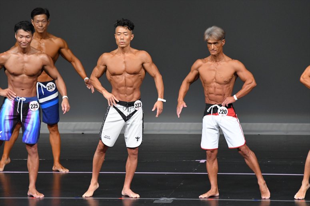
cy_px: 103
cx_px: 155
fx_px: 2969
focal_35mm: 345
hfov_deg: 6.0
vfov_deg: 4.0
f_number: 5.6
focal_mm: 230
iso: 4000
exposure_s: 1/400
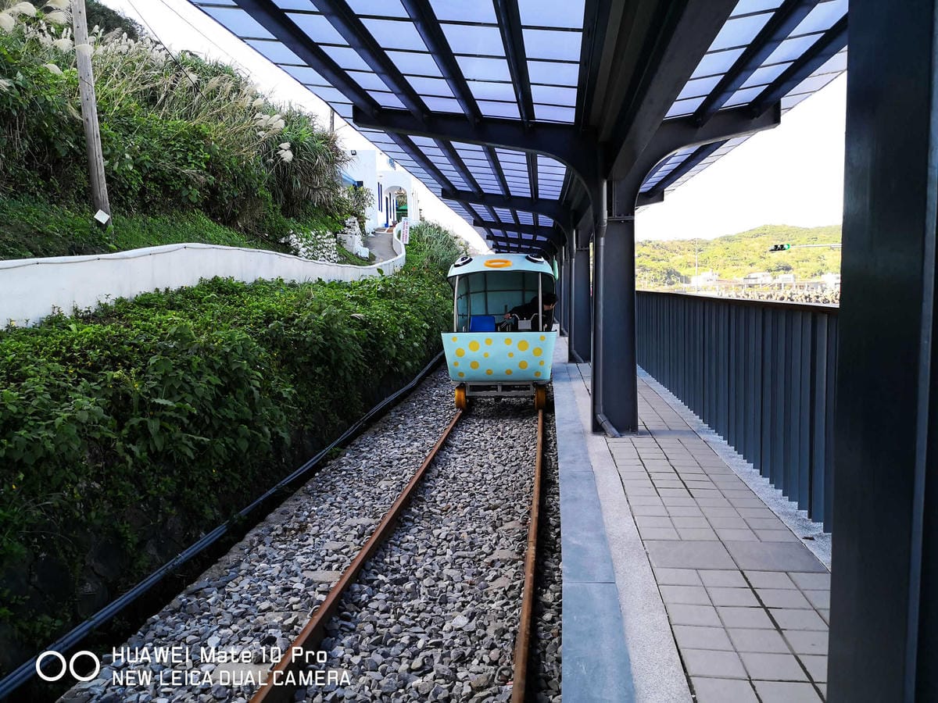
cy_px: 352
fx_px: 732
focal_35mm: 27
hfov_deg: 65.3
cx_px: 469
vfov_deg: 51.4
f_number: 1.6
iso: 50
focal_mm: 3.95
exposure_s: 1/303
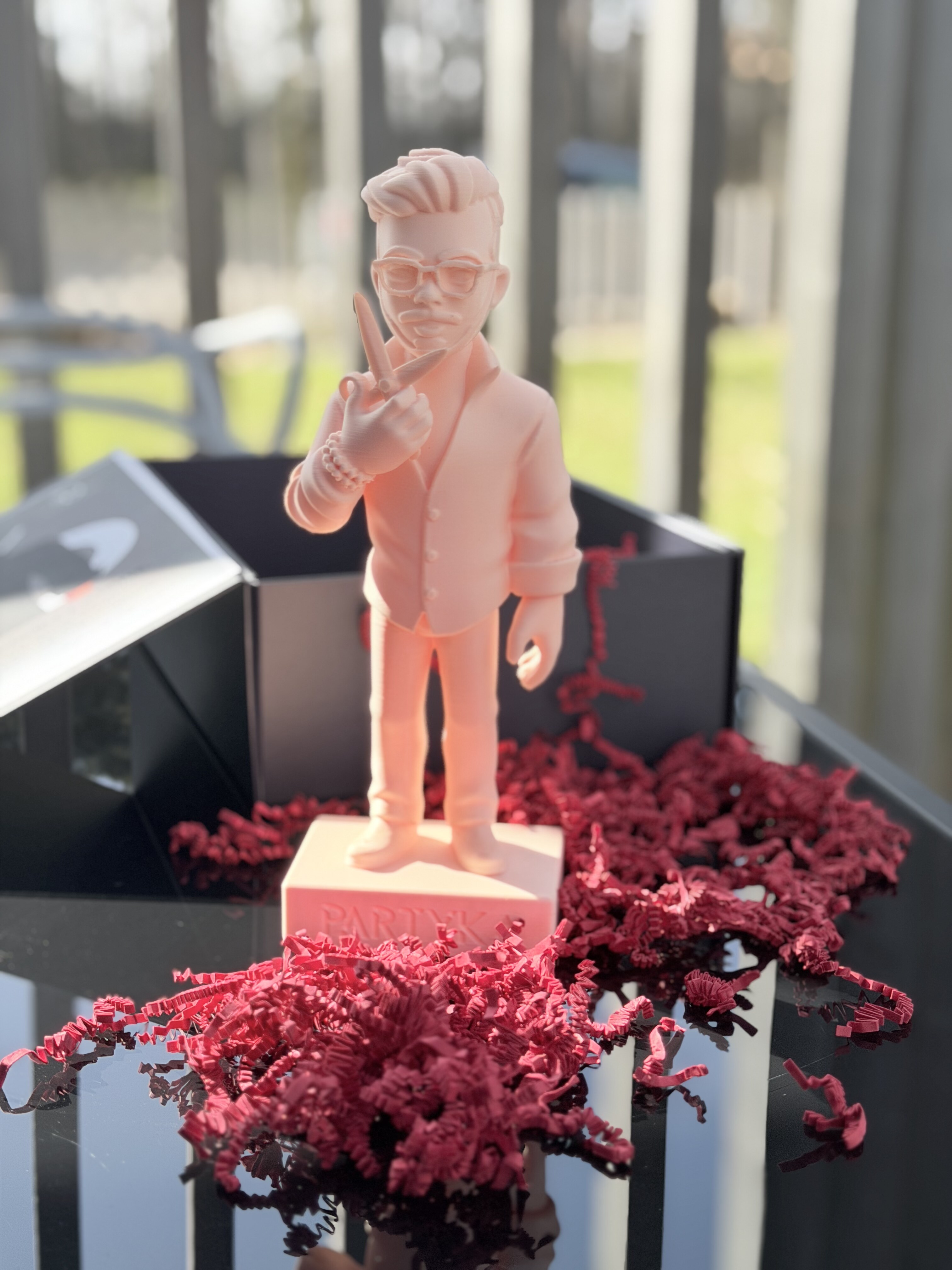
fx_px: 1760
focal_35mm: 48
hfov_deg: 30.3
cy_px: 635
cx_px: 476
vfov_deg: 39.7
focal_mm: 6.76
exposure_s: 1/2088
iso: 64
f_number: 1.78
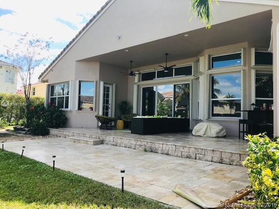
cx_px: 140
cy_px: 104
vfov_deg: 49.7
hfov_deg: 63.4
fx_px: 226
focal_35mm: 28
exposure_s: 1/1100
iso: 20
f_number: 1.8
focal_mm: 3.99
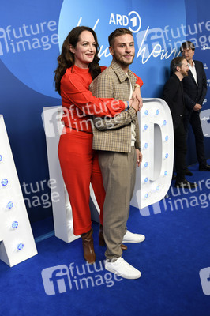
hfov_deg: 44.9
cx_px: 105
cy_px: 158
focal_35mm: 29
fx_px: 254
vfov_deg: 63.7
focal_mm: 29
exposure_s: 1/250
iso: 800
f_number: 4
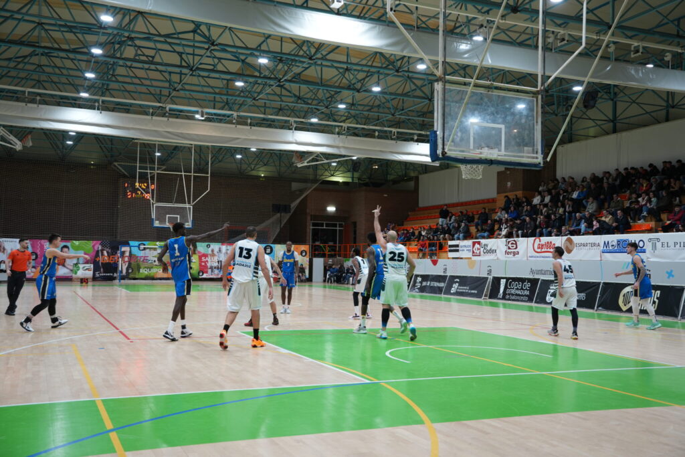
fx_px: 685
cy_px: 228
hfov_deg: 53.1
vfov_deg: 36.9
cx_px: 342
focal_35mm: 36
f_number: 4
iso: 800
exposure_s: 1/160
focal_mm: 36
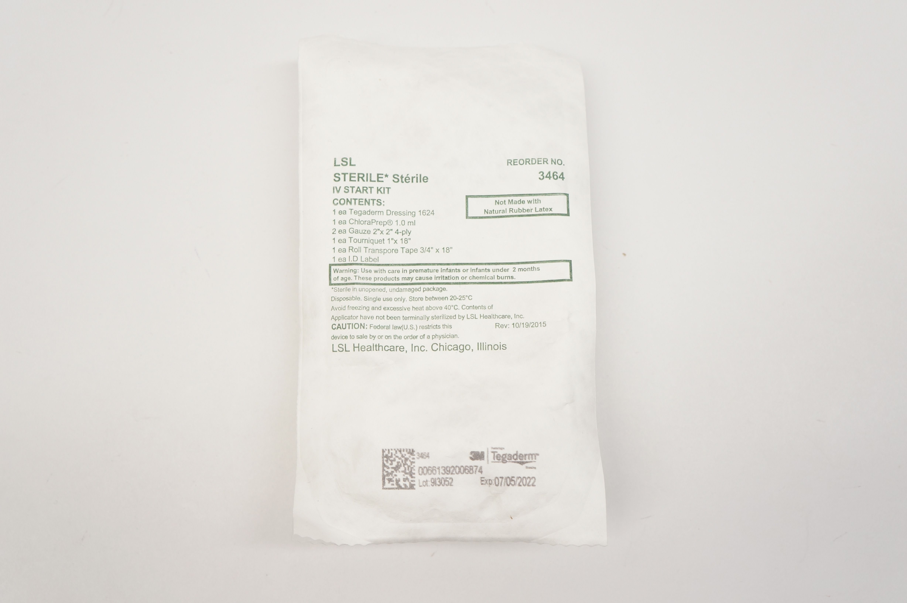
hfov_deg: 53.2
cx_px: 454
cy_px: 302
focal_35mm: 36
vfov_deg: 36.8
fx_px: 906
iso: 400
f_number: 5.6
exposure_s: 1/100
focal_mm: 24
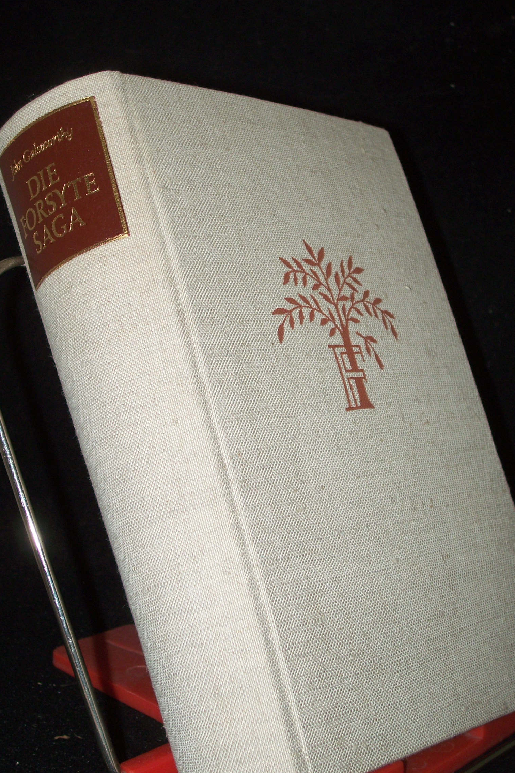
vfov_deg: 35.6
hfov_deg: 24.2
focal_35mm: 56
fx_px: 1202
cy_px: 389
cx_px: 239
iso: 80
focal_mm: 8.7
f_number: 3.2
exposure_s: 1/80
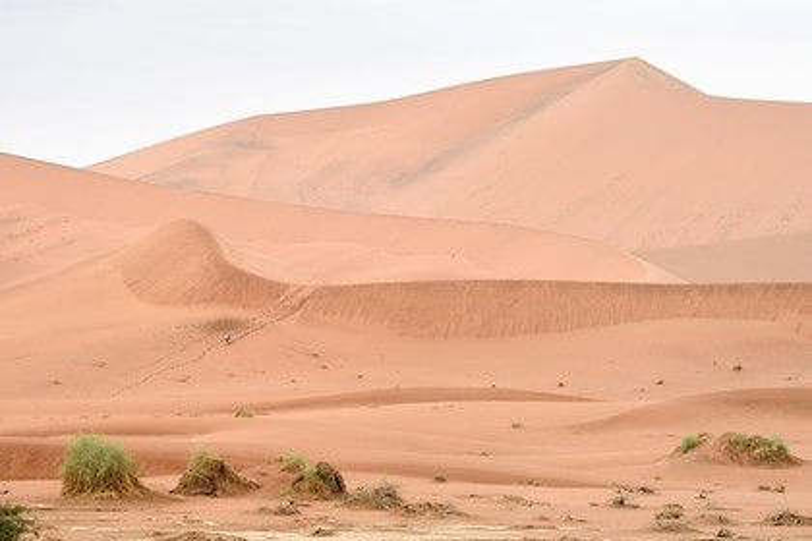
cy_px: 270
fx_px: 4511
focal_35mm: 200
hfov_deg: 10.3
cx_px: 406
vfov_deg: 6.9
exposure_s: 1/250
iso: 200
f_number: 9
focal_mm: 200
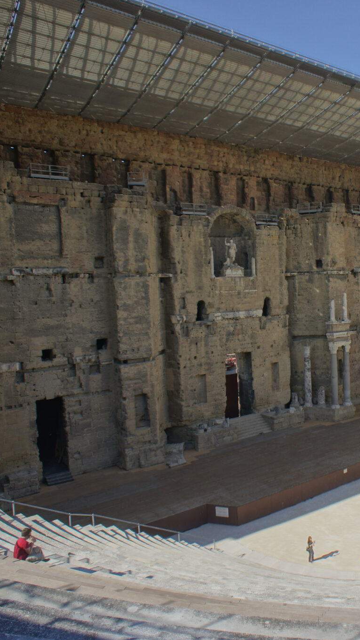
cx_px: 294
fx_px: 645
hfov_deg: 30.4
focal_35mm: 38
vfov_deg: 52.8
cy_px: 318
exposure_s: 1/500
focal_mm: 16
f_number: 6.3
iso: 200
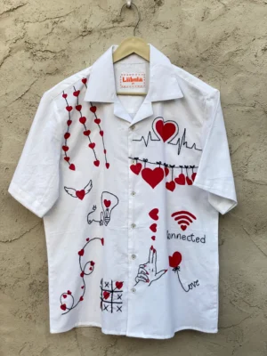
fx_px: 535
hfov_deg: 28.0
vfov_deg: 36.8
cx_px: 134
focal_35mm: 52
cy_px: 178
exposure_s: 1/305
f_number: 2
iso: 20
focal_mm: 6
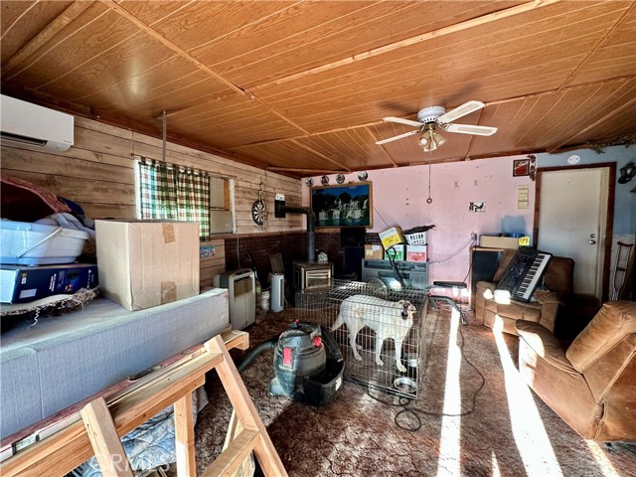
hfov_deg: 102.1
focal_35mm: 14
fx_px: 257
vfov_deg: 85.7
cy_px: 238
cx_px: 318
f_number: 2.2
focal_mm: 2.22
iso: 320
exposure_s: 1/87
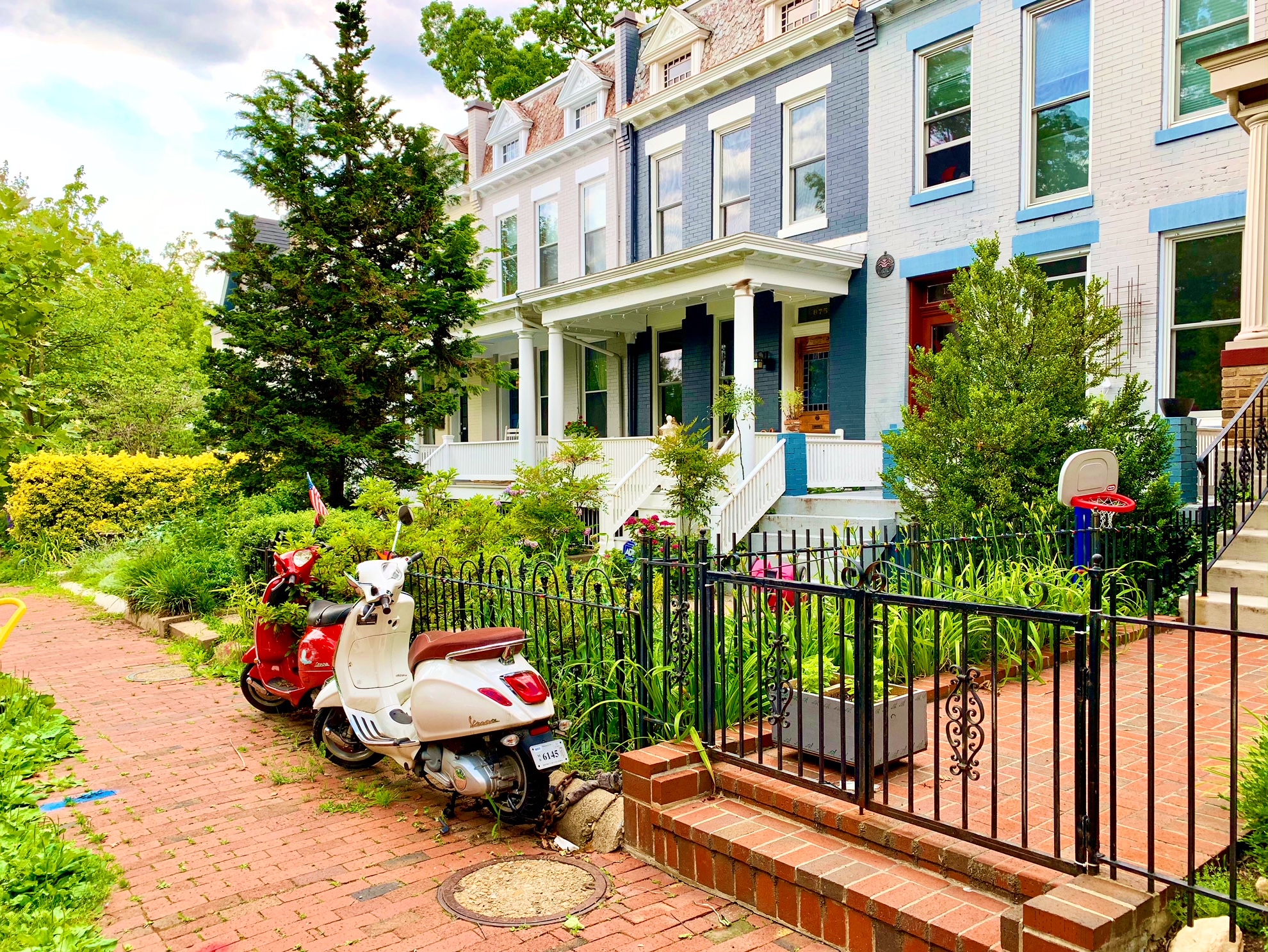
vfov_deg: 53.1
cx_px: 634
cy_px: 476
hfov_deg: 67.3
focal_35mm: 26
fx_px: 953
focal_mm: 4.25
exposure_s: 1/384
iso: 25
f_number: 1.8
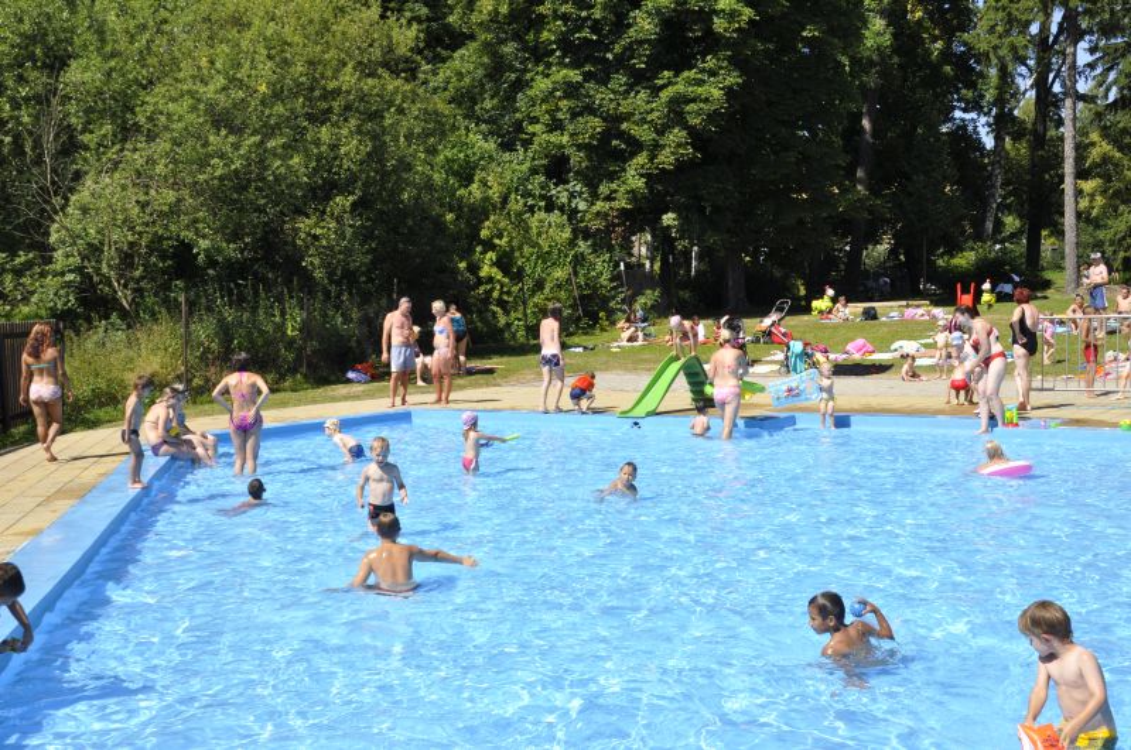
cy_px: 375
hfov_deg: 43.7
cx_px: 566
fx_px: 1412
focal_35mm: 45
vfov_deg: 29.8
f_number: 14
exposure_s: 1/200
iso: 200
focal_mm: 30
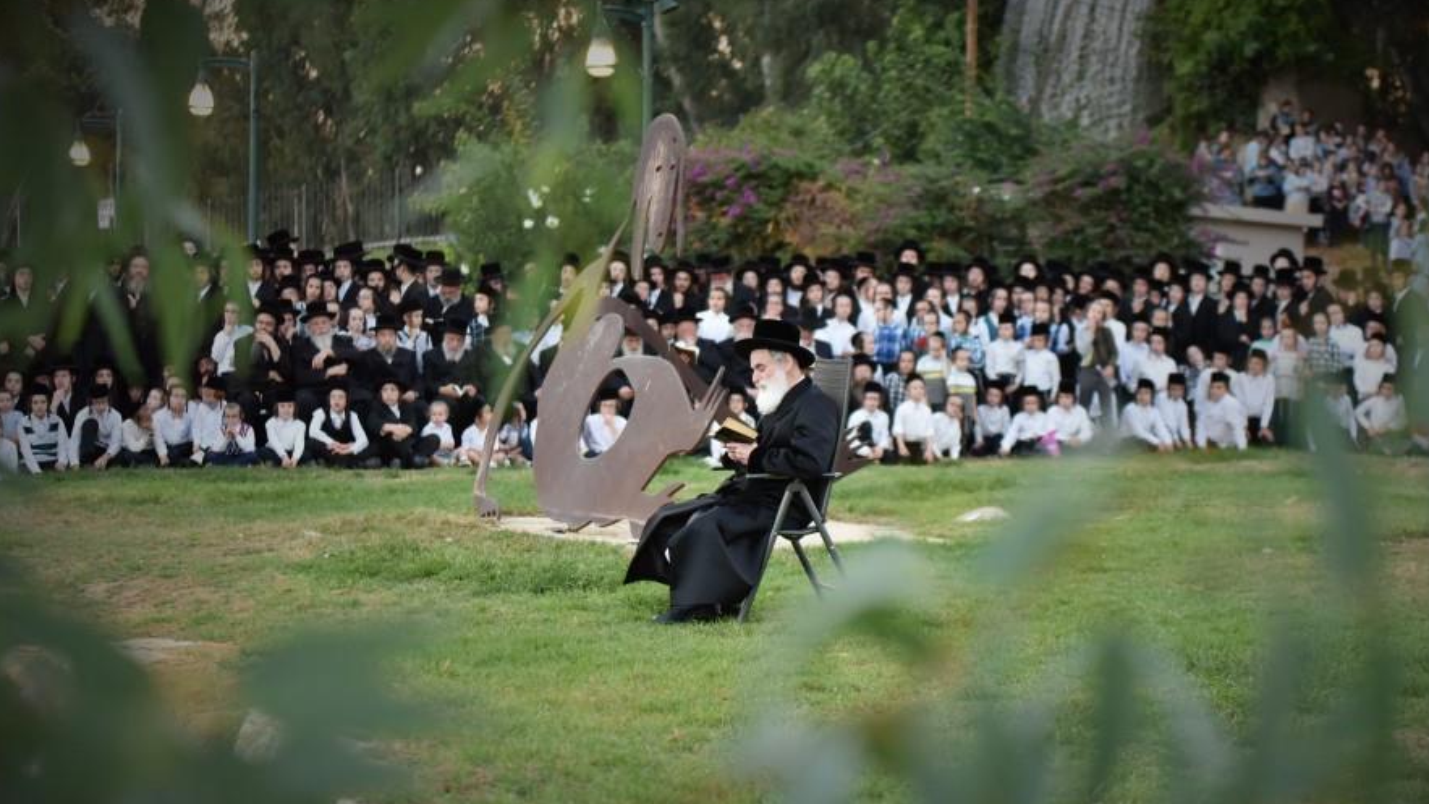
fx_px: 3221
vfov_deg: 14.2
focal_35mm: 85
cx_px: 770
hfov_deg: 25.0
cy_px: 438
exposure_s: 1/500
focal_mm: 70
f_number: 2.8
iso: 1000
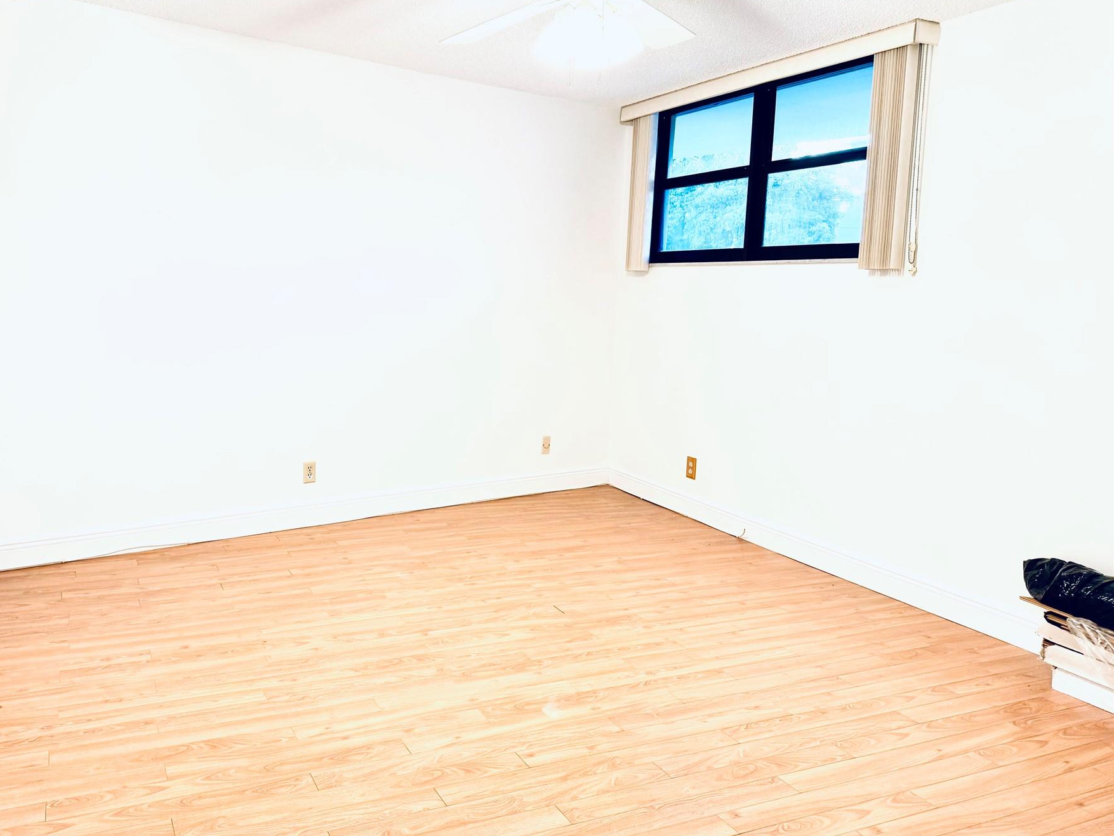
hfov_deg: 63.0
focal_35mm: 28
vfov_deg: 49.7
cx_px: 465
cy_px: 382
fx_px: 901
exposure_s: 1/60
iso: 160
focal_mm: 6.76
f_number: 1.78
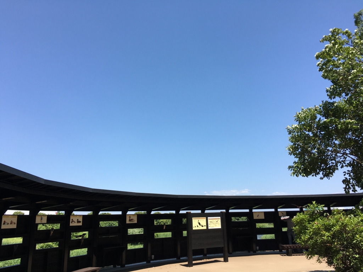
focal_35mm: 29
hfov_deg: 61.7
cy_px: 136
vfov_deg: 48.2
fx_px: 304
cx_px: 182
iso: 25
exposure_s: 1/1399
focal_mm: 4.15
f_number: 2.2
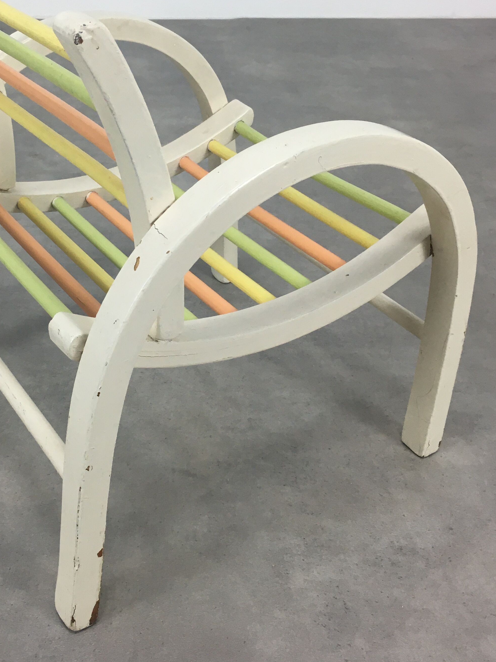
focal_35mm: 44
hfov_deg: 32.6
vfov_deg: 42.8
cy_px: 274
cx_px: 167
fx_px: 841
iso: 40
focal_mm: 4.15
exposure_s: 1/33
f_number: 2.2
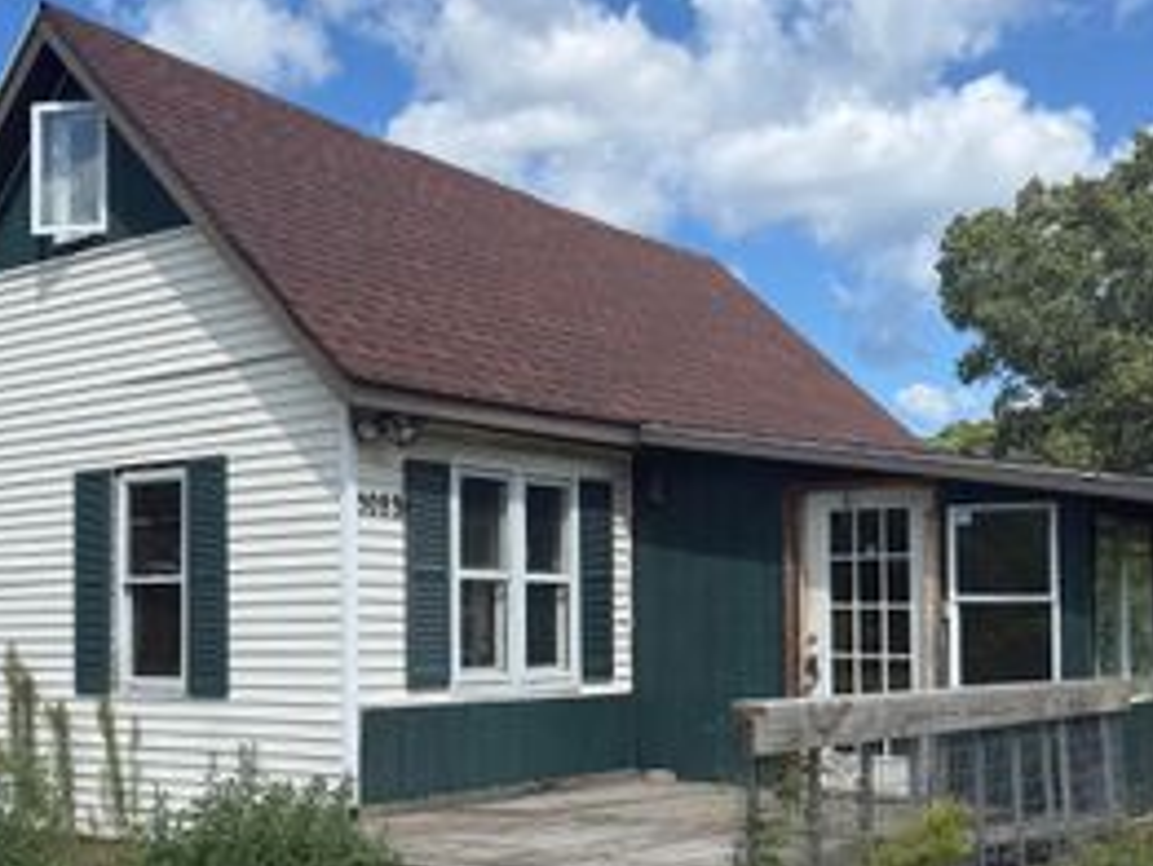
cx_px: 402
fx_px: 1533
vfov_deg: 31.4
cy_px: 541
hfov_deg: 40.8
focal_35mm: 46
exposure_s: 1/4673
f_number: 1.78
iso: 80
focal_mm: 6.76
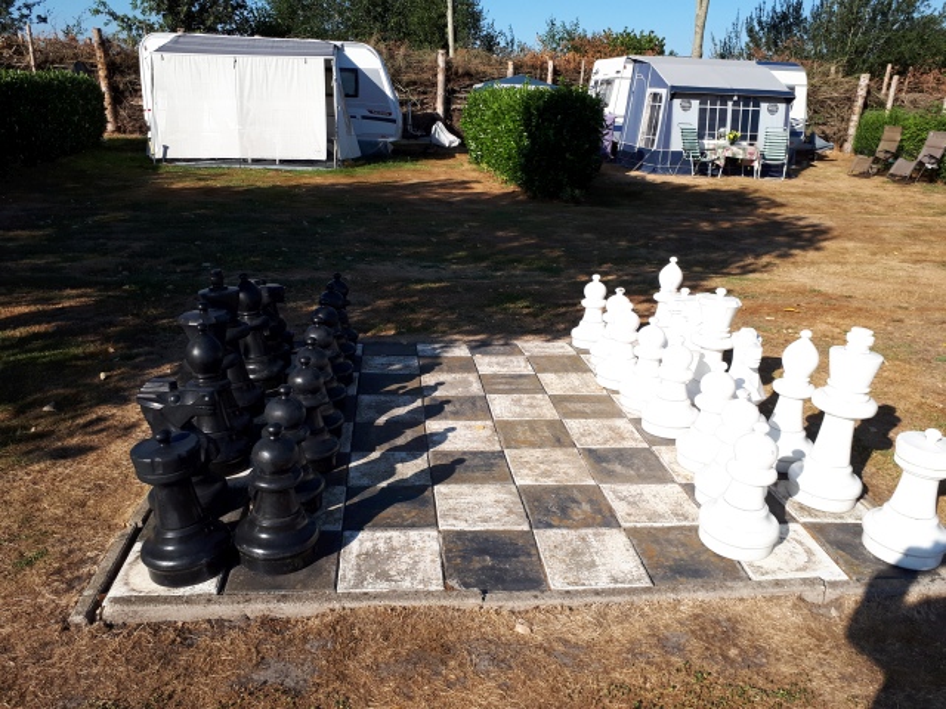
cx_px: 473
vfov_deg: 51.4
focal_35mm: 27
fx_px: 738
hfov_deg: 65.3
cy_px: 354
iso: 40
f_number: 1.9
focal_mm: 3.6
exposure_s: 1/1135
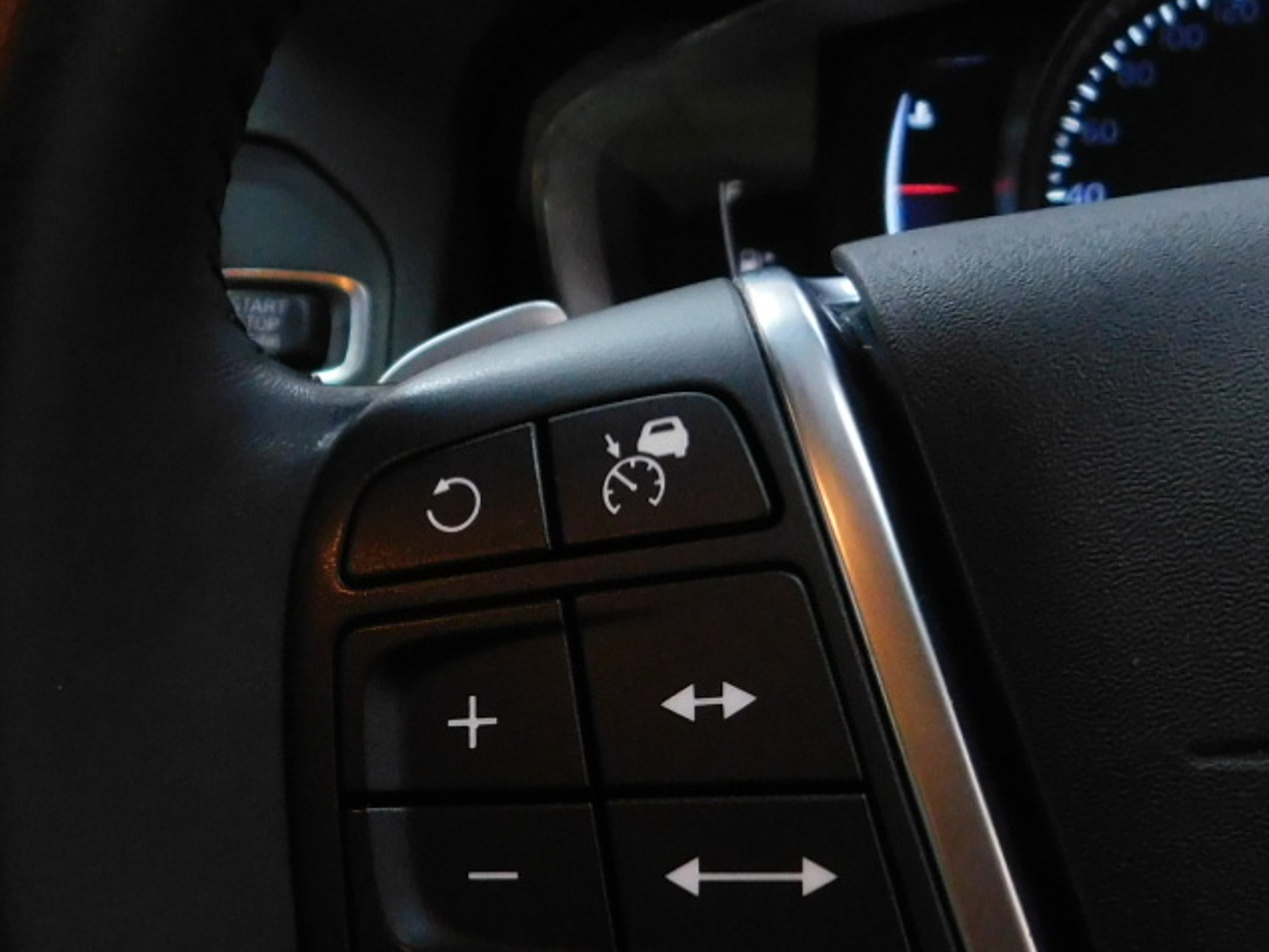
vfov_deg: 25.0
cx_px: 548
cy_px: 678
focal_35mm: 58
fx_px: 2127
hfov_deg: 33.2
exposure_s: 1/20
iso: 400
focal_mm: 4
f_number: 3
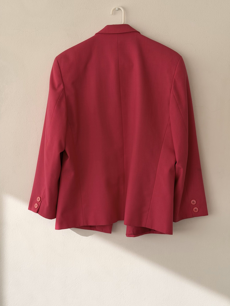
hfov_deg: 30.3
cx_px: 115
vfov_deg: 39.7
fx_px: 425
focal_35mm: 48
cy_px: 153
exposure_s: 1/390
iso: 64
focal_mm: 6.76
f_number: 1.78
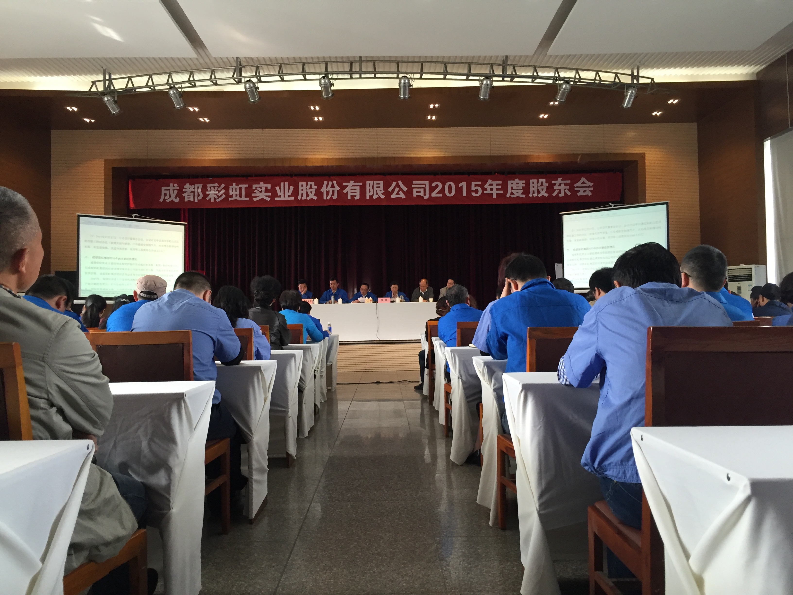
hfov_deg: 61.7
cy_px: 298
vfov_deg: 48.2
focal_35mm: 29
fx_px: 664
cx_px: 396
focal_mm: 4.15
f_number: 2.2
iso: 64
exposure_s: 1/33
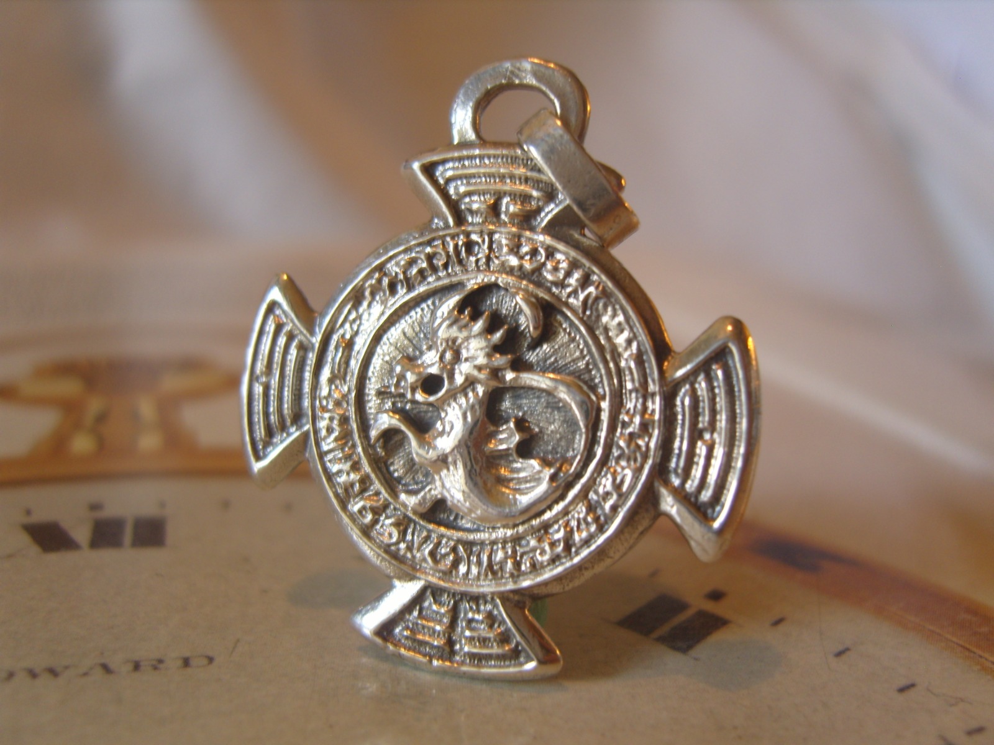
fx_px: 1005
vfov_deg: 40.7
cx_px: 497
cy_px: 372
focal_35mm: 35
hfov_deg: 52.6
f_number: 2.8
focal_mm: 7.4
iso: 80
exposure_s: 1/30
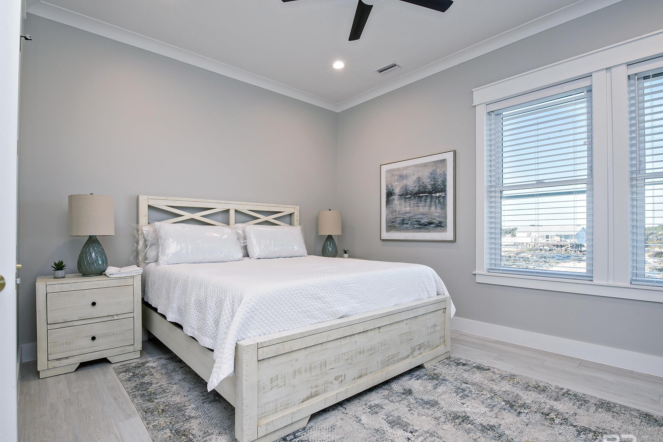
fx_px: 313
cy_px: 235
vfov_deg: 70.4
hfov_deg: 93.1
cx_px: 305
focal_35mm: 17
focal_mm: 15
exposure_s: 1/8
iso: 500
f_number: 16
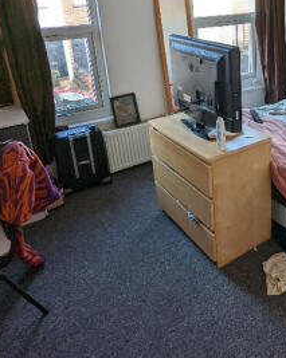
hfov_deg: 40.4
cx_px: 251
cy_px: 105
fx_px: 360
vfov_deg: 51.4
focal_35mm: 34
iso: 66
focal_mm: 2.35
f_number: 2.2
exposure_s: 1/68.5
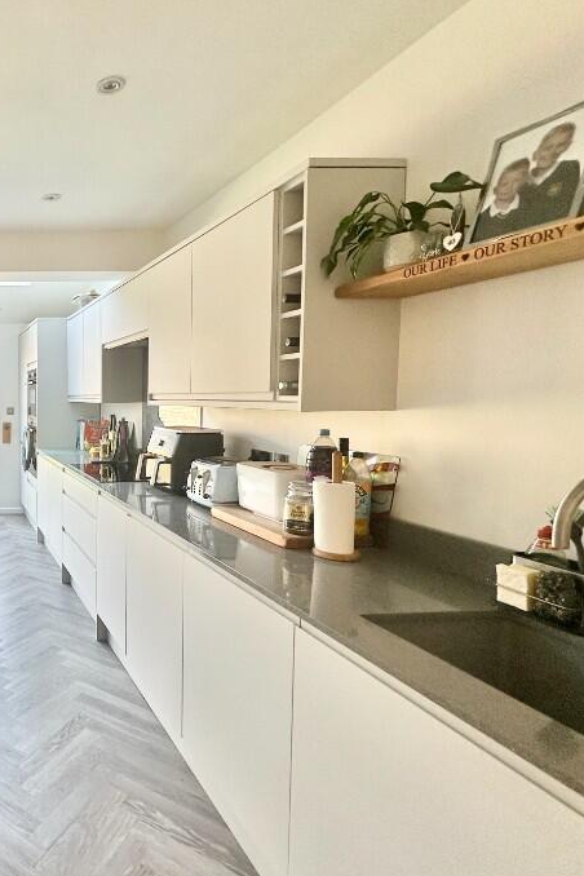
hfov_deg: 45.5
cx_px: -34
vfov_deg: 78.6
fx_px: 535
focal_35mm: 22
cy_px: 430
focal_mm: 2.22
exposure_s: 1/102
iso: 40
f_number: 2.2
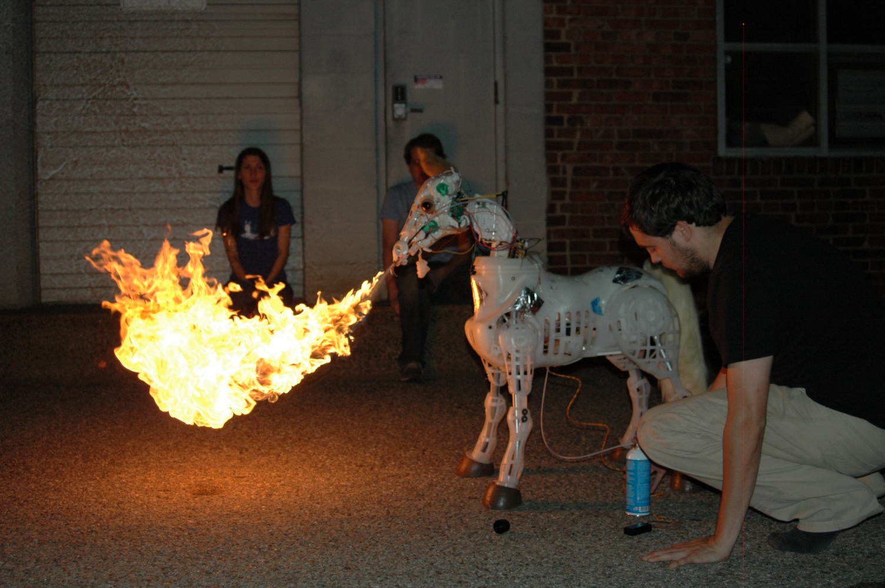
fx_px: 1032
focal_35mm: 42
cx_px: 442
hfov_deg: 46.4
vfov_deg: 31.8
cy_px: 294
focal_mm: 28
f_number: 3.5
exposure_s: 1/500
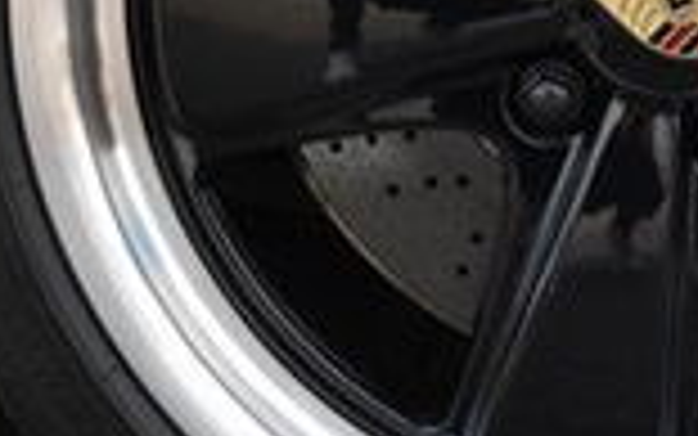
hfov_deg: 12.5
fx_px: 3159
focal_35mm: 166
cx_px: 653
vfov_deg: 7.8
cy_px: -130
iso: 100
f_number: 6.3
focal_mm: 22
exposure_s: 1/100
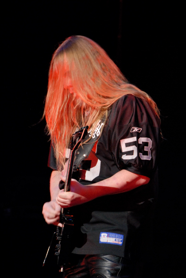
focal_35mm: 202
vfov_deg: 10.2
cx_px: 93
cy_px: 139
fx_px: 1567
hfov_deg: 6.8
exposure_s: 1/80
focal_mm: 135
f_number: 7.1
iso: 1000
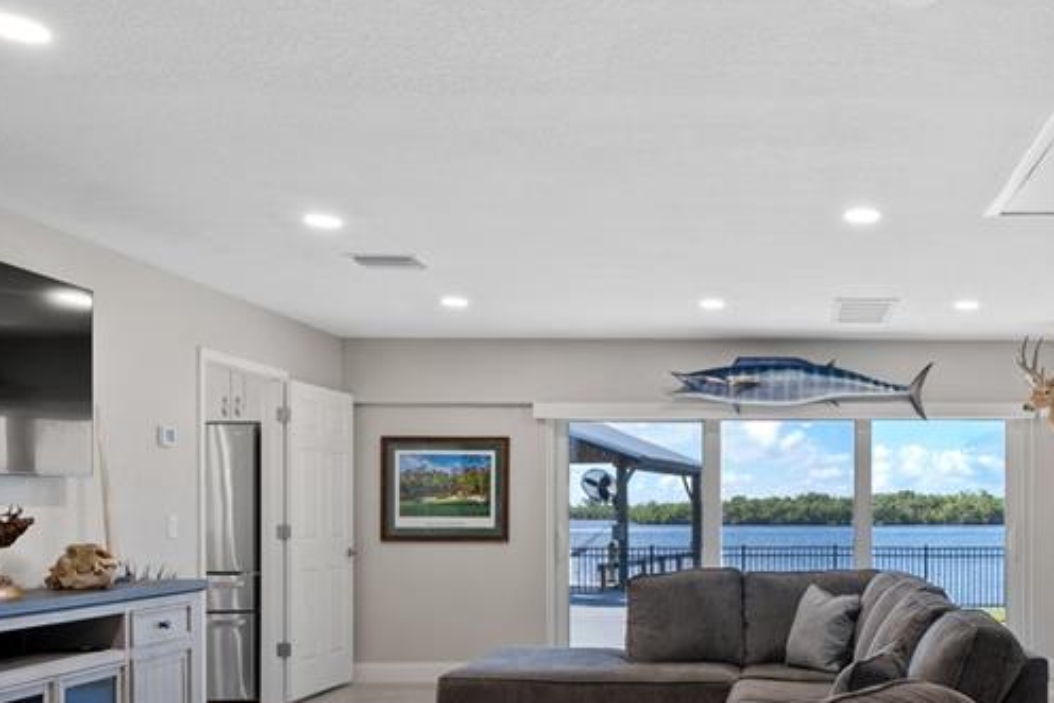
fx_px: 966
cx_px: 808
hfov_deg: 54.2
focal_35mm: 33
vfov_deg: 38.9
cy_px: 532
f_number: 8
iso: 250
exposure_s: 1/1.67
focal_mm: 16
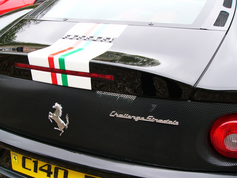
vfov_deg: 39.7
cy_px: 89
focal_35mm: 36
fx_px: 246
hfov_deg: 51.4
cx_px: 118
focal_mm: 6
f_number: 2.8
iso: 50
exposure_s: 1/100
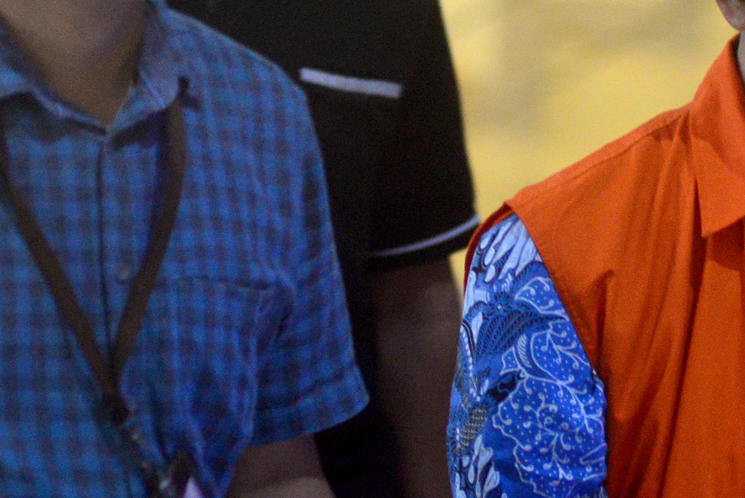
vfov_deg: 3.2
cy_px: 256
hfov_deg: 4.8
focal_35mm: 431
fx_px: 8923
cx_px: 502
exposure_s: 1/100
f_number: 2.8
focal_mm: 135
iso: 2500
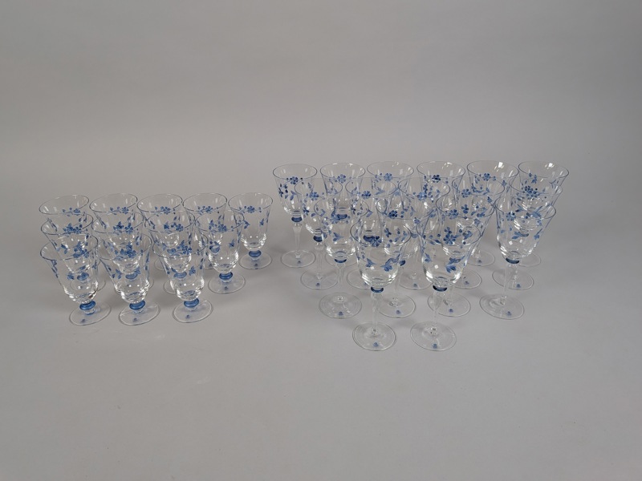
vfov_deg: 56.8
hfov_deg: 71.6
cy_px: 240
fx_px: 445
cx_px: 321
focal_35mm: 24
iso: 70
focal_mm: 4.53
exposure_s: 1/100
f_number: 1.7
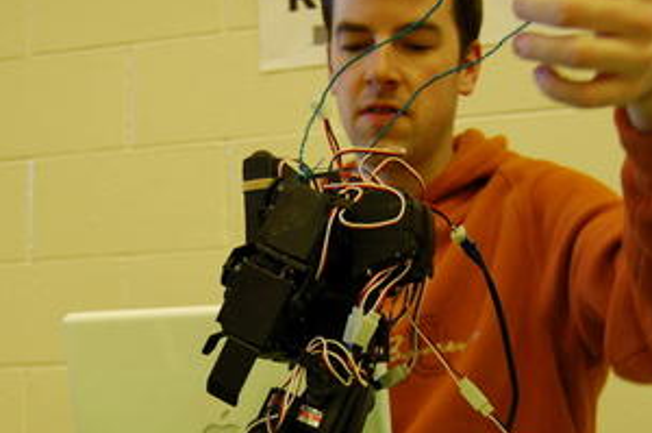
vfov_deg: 22.2
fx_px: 1085
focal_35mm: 60
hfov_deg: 33.4
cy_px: 348
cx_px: 280
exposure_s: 1/50
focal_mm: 24
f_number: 4
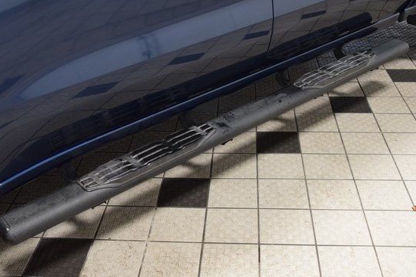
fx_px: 485
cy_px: 137
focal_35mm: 42
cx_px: 198
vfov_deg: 31.9
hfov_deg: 46.4
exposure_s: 1/60
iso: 1600
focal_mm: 24
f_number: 3.5
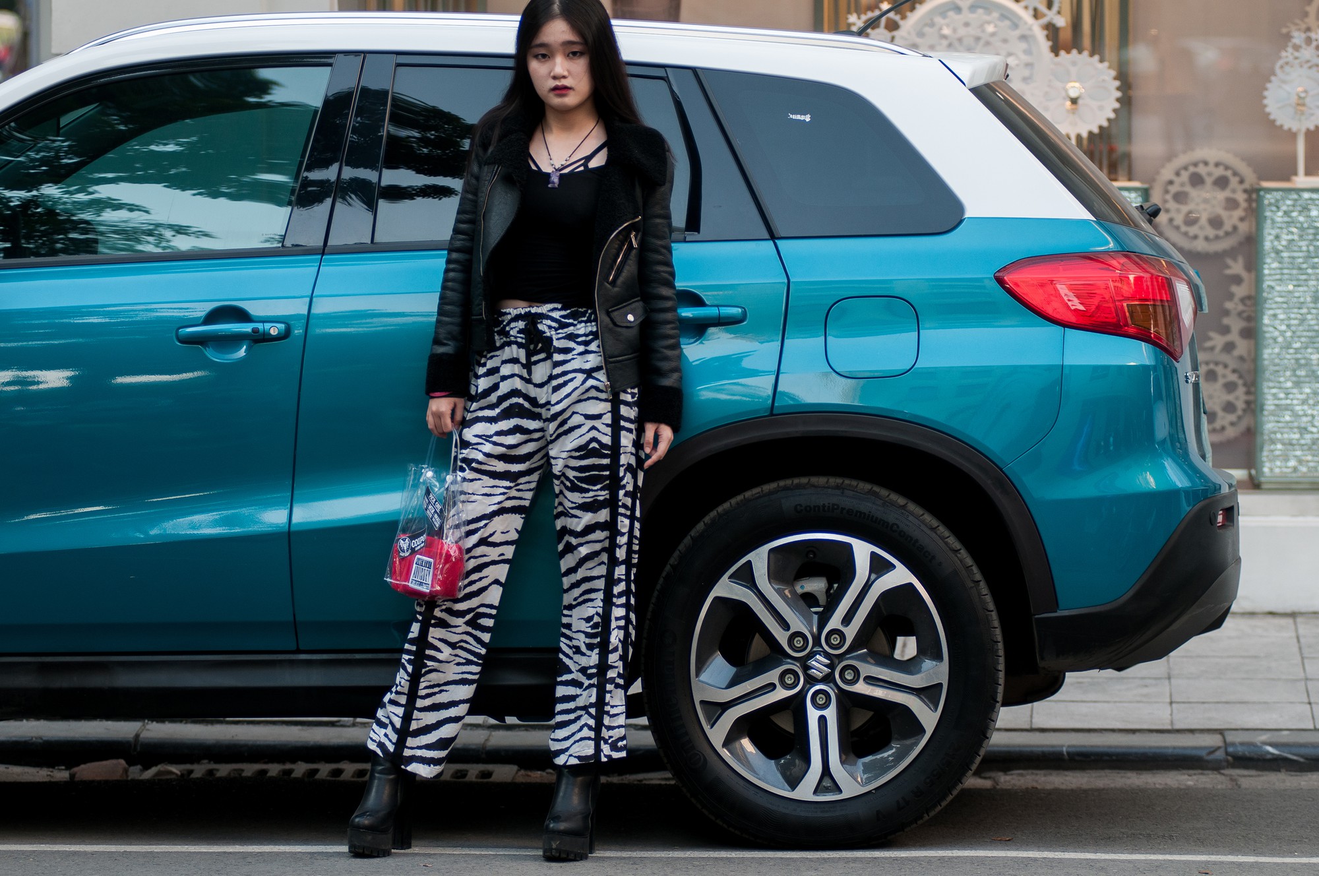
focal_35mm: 138
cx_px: 660
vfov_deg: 9.9
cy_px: 438
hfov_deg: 14.9
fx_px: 5050
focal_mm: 92
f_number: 2.8
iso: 200
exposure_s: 1/200
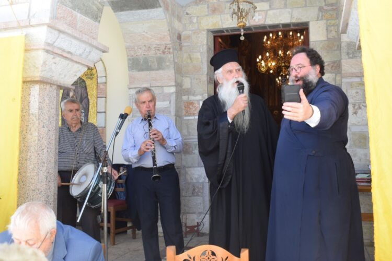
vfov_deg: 35.5
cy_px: 130
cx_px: 196
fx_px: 408
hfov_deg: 51.3
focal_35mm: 38
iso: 400
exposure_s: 1/160
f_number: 6.3
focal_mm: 25
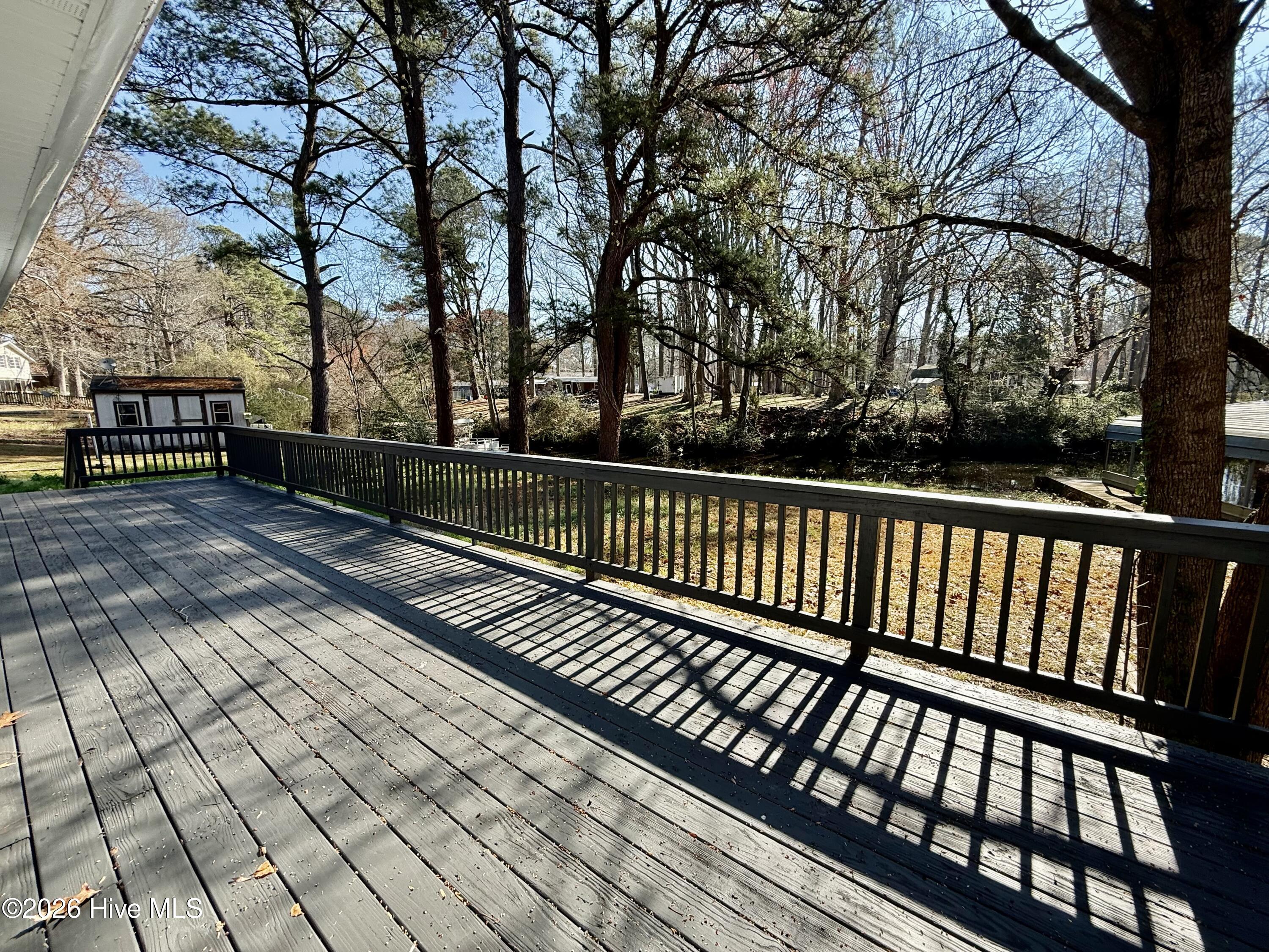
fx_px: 513
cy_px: 476
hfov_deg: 102.1
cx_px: 634
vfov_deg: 85.7
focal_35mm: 14
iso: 64
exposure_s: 1/559
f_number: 2.2
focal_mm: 2.22
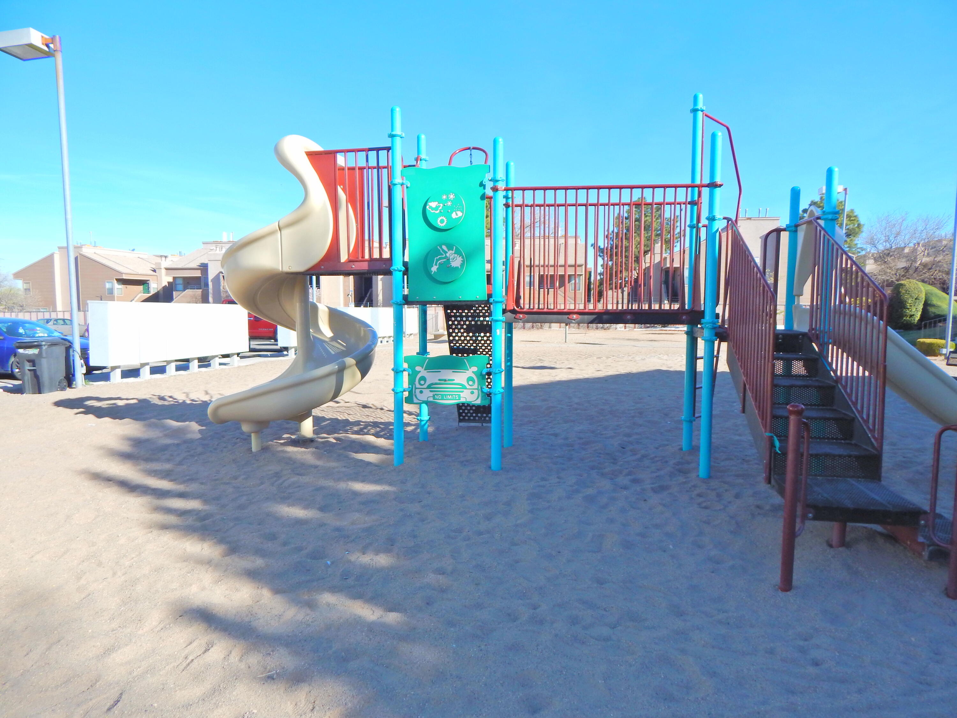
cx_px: 478
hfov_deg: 76.4
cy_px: 359
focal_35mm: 22
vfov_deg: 61.1
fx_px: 608
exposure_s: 1/800
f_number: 3
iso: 125
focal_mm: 4
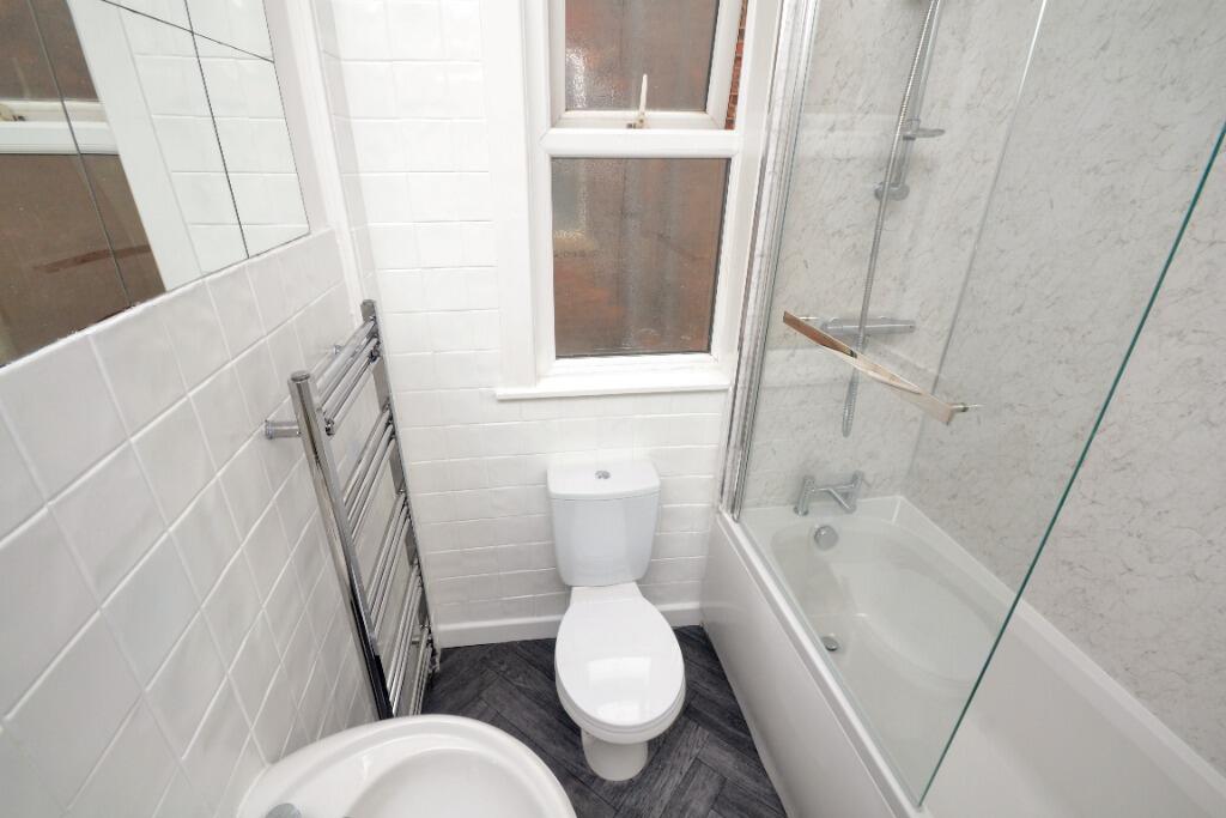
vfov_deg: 77.3
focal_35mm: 15
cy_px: 409
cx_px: 613
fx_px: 511
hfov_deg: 100.4
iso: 400
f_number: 7.1
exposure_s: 1/100
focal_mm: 10
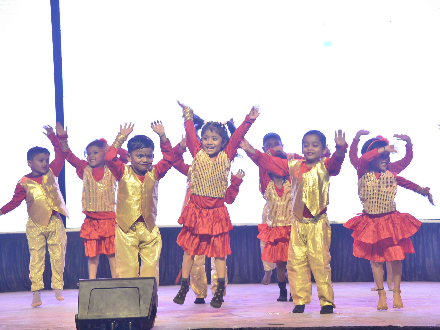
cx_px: 235
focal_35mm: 114
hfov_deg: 17.3
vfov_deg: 13.0
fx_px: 1449
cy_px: 165
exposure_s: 1/160
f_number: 5
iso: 400
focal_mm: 105
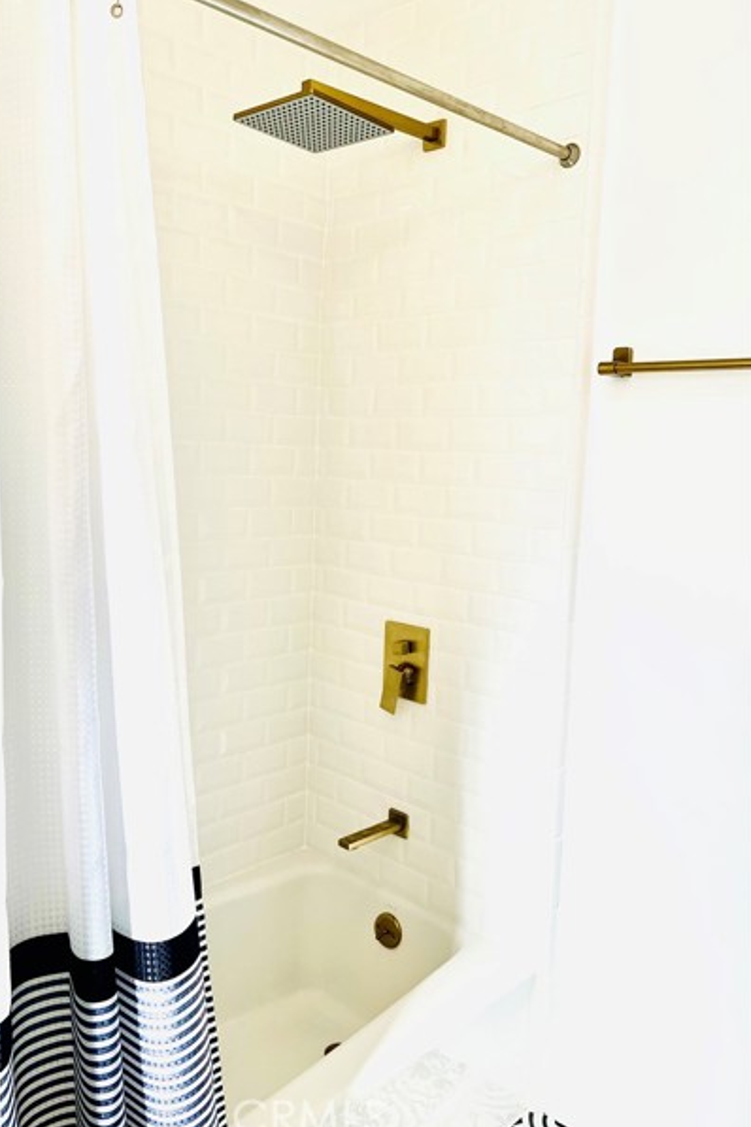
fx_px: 907
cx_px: 304
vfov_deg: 63.6
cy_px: 540
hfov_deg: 44.7
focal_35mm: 29
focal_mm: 5.7
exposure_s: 1/446
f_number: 1.5
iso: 50
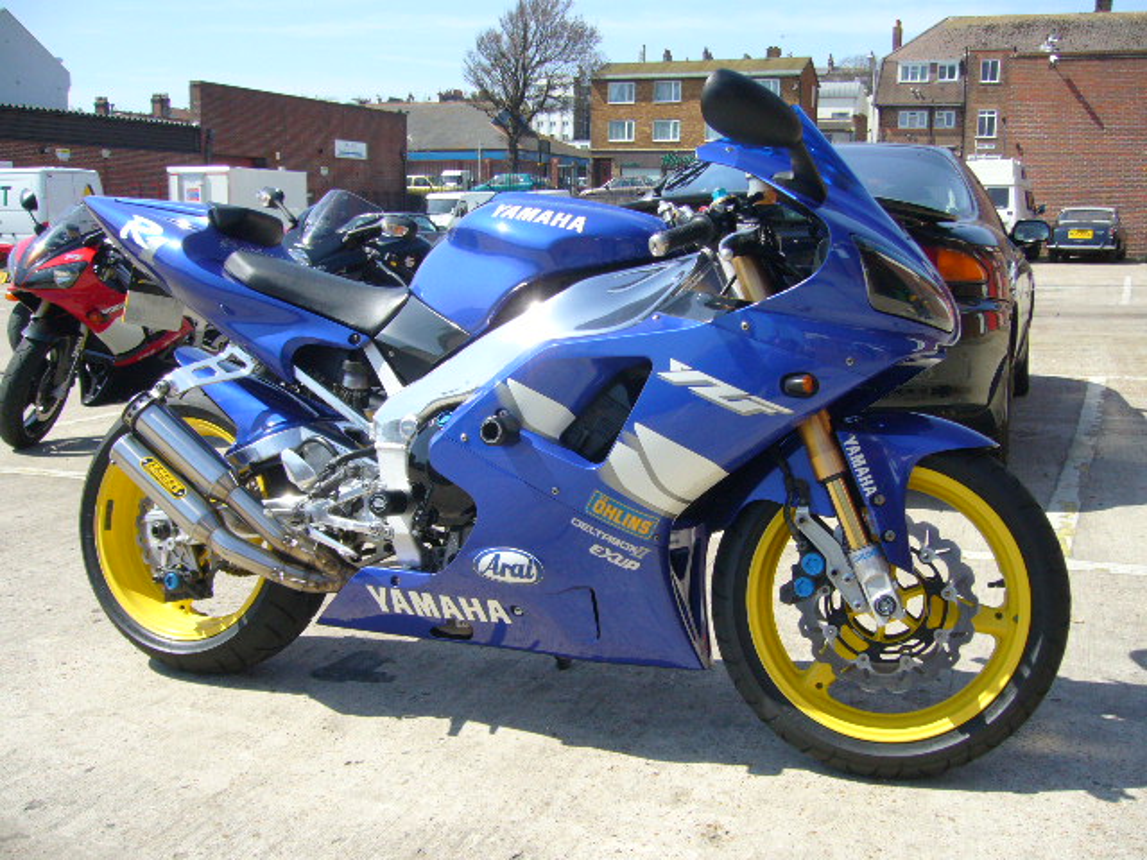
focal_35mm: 35
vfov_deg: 40.7
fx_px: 1160
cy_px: 430
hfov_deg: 52.6
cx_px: 574
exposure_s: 1/250
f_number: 5.6
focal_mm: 5.8
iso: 80
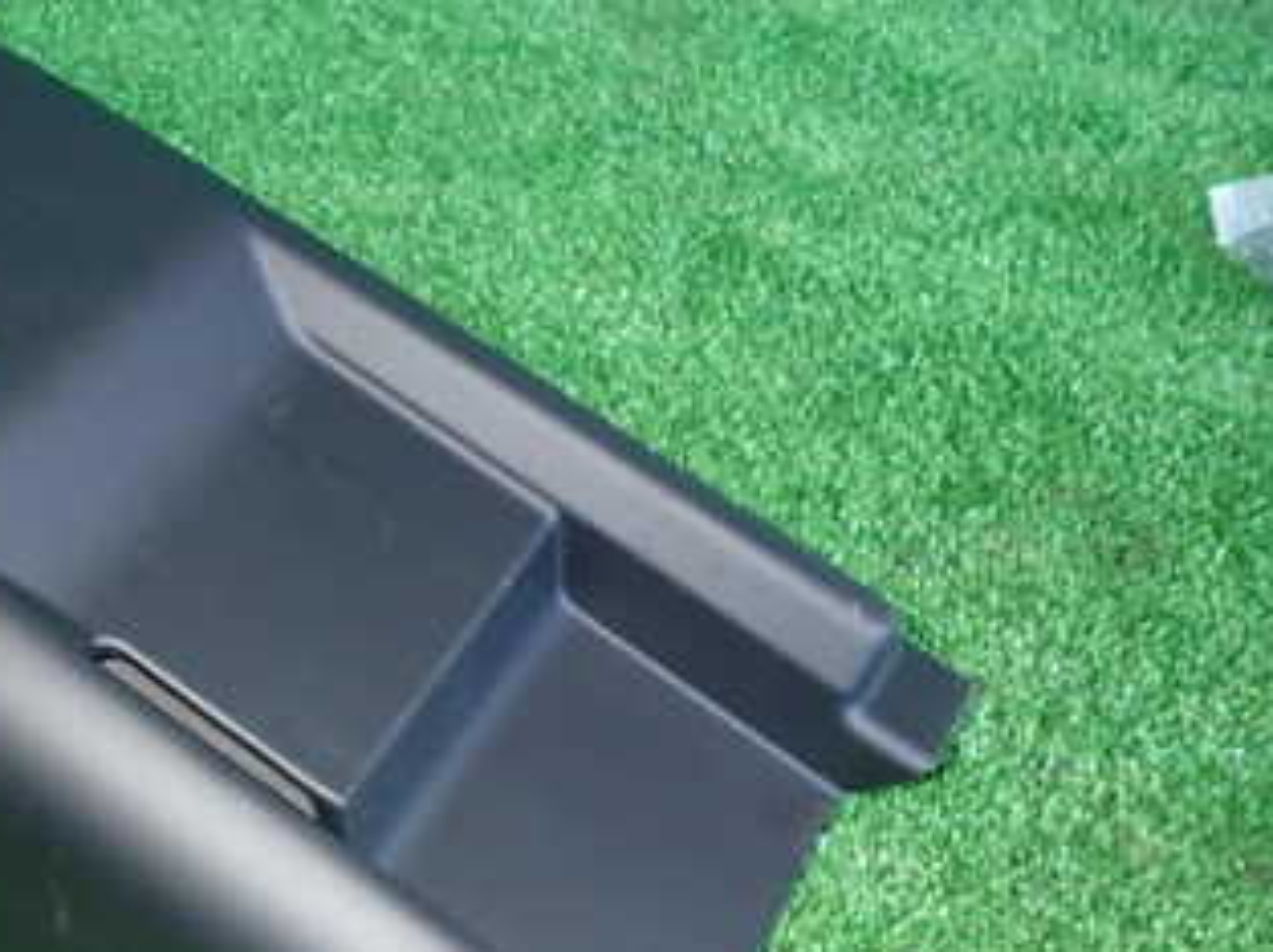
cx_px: 122
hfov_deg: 37.1
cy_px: 590
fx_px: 1763
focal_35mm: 48
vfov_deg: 30.1
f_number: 2
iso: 200
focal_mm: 4.5
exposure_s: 1/60
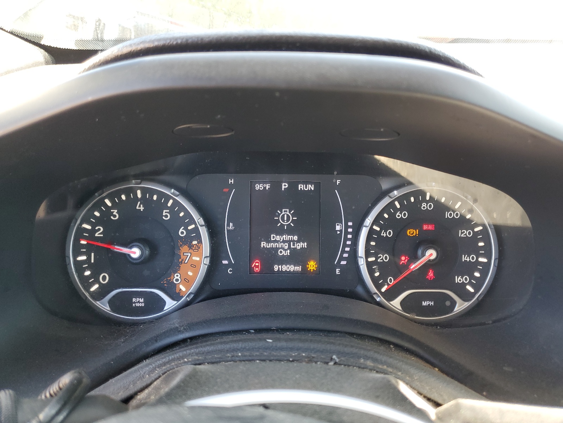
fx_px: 423
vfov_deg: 53.1
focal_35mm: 26
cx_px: 282
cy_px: 212
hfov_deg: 67.3
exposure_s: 1/60.2
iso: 55
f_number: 1.5
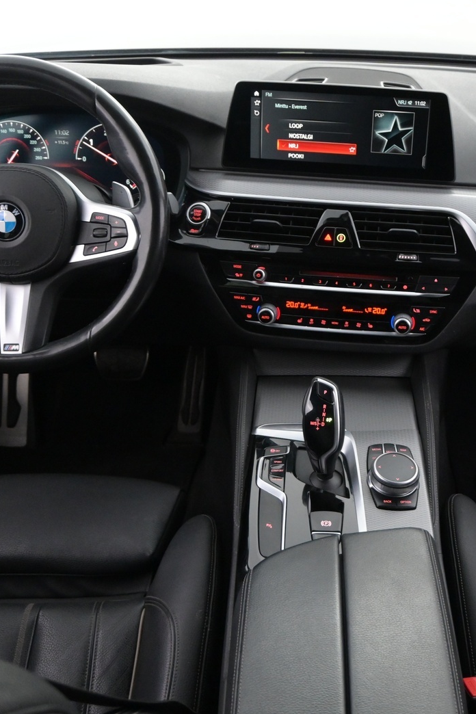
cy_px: 362
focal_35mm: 45
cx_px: 345
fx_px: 900
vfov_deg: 43.3
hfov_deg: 29.3
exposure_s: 1/30
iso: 2500
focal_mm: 19.5
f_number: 3.8
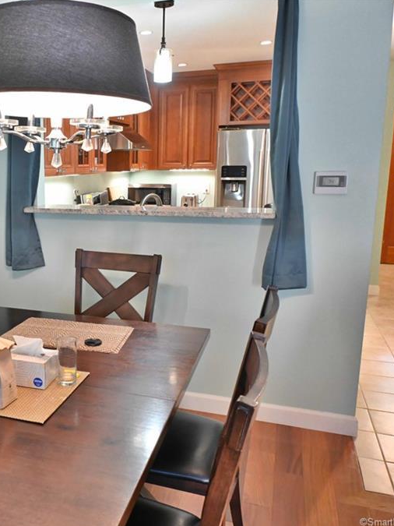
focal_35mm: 35
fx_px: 531
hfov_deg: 38.8
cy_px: 263
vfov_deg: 52.6
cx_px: 67
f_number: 7.1
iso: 8000
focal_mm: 24
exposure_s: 1/30
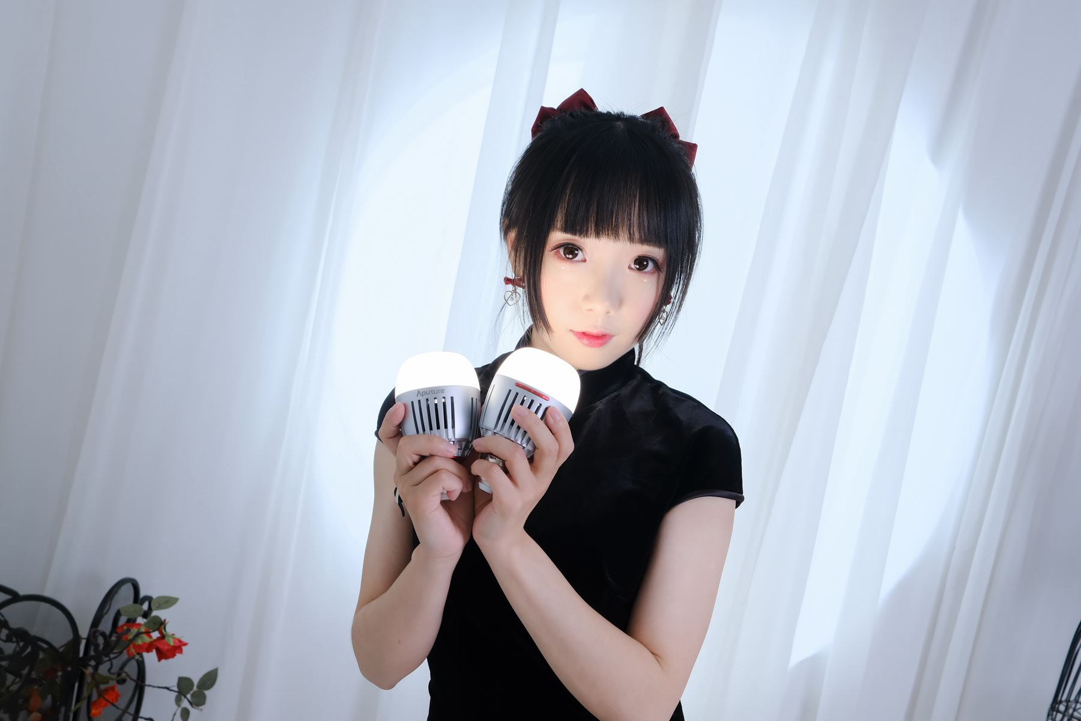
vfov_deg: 37.9
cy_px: 360
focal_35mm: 35
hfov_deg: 54.4
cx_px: 540
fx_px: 1051
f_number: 7.1
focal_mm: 23
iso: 640
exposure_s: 1/30
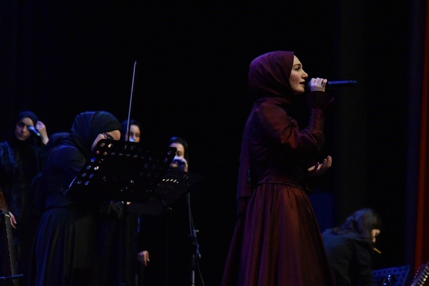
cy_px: 131
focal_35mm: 172
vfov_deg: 8.0
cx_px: 260
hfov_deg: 11.9
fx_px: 2050
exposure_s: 1/1000
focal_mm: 120
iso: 12800
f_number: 5.6
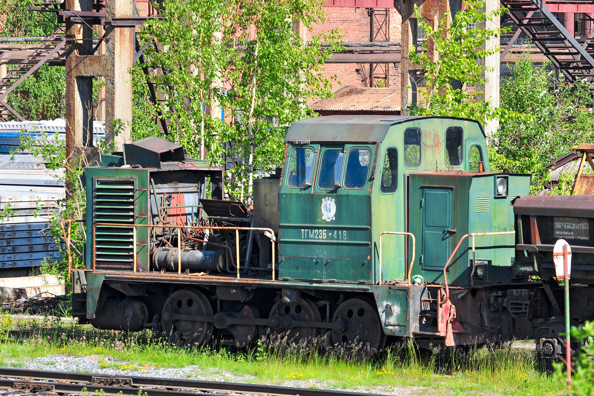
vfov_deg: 6.5
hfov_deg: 9.8
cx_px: 297
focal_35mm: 210
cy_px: 198
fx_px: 3465
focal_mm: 140
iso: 200
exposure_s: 1/640
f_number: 7.1
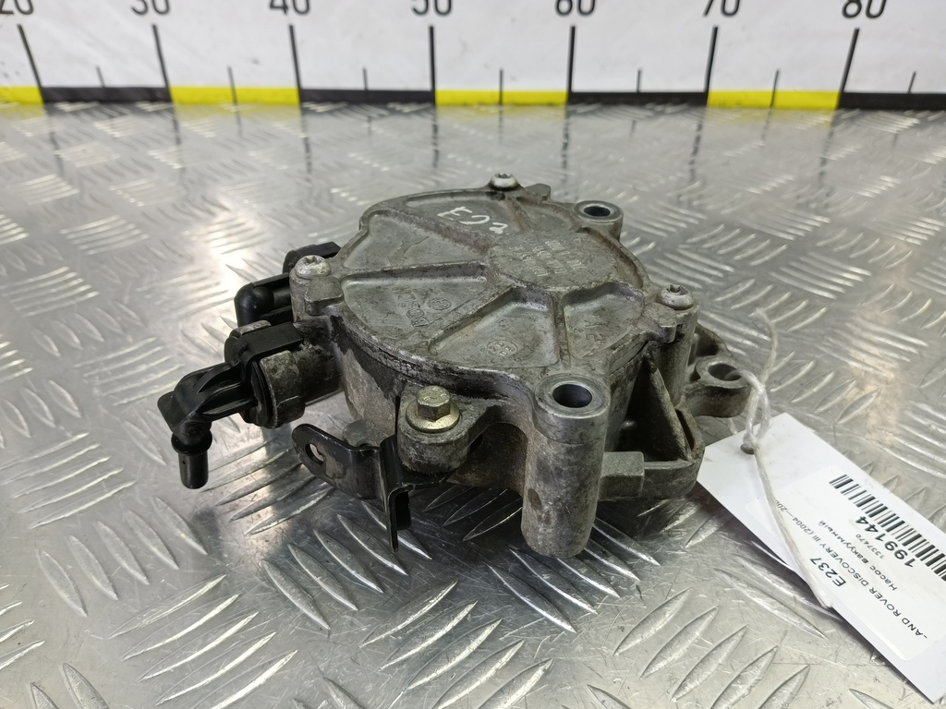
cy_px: 354
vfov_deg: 58.9
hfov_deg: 73.9
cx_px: 473
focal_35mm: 23
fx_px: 629
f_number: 1.6
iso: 149
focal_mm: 4.11
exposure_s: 1/50
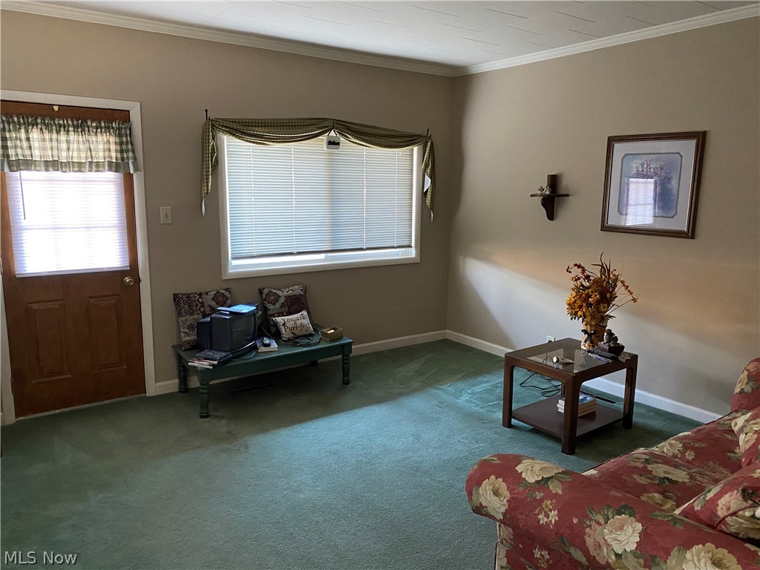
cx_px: 380
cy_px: 285
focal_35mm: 26
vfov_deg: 53.1
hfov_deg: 67.3
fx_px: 571
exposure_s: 1/30
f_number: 1.8
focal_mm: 4.25
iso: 500
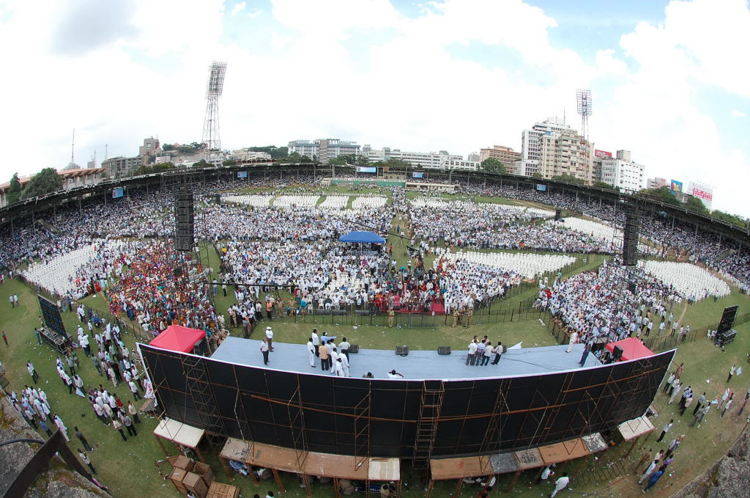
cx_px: 375
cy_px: 249
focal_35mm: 16
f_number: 9
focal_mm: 10.5
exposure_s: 1/320
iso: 400
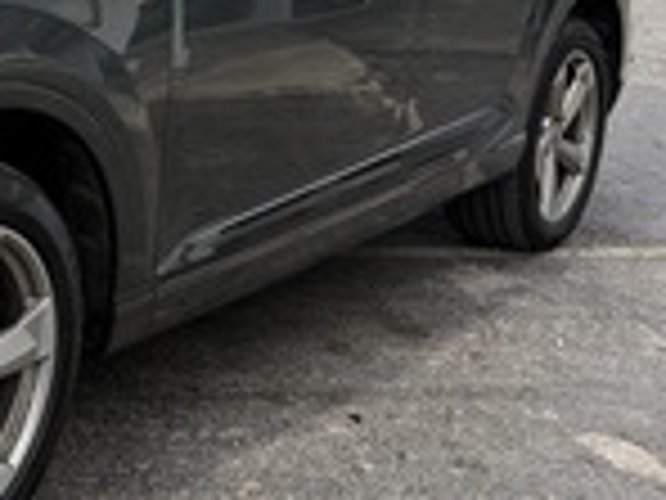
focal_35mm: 74
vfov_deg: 19.5
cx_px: -166
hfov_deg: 23.6
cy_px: 43
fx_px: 1424
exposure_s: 1/1626
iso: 50
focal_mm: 5.96
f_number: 1.6
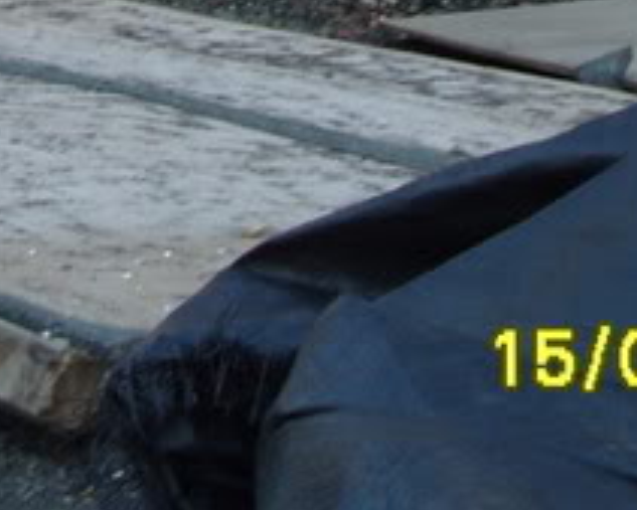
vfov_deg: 8.7
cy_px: -573
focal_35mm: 166
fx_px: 3131
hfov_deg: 11.3
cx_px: -193
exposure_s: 1/45
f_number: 2.8
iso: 100
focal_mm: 7.8
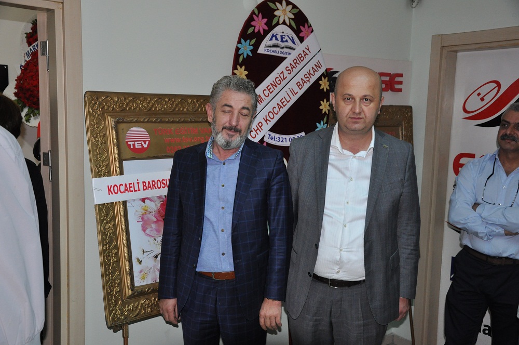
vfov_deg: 34.1
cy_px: 172
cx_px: 260
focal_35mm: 39
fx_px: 562
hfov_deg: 49.6
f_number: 4.5
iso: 1000
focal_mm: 26
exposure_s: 1/60
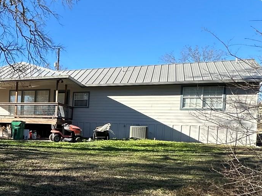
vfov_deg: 33.9
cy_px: 137
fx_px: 318
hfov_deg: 37.0
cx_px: -32
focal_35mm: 42
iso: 40
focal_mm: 2.22
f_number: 2.2
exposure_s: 1/790
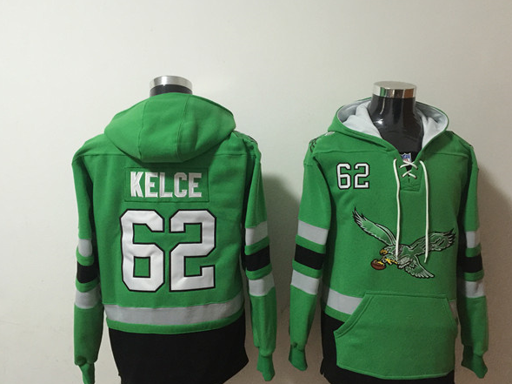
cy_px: 203
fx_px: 473
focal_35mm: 32
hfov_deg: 56.8
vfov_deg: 44.1
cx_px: 264
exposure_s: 1/8
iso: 160
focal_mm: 4.15
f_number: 2.2
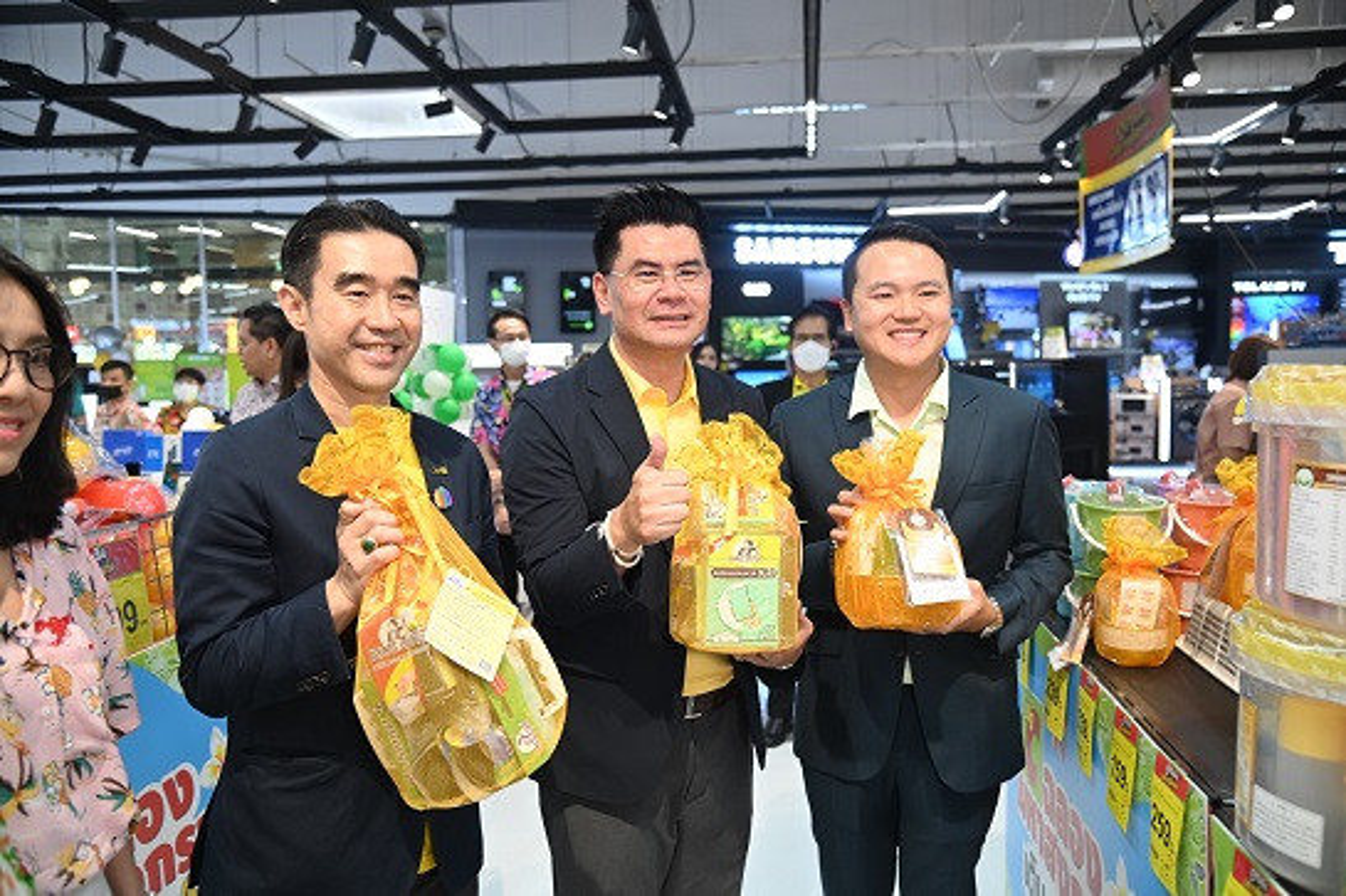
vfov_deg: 42.3
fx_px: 1159
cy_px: 448
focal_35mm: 31
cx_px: 673
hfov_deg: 60.3
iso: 1800
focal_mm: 31
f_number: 4
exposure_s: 1/250
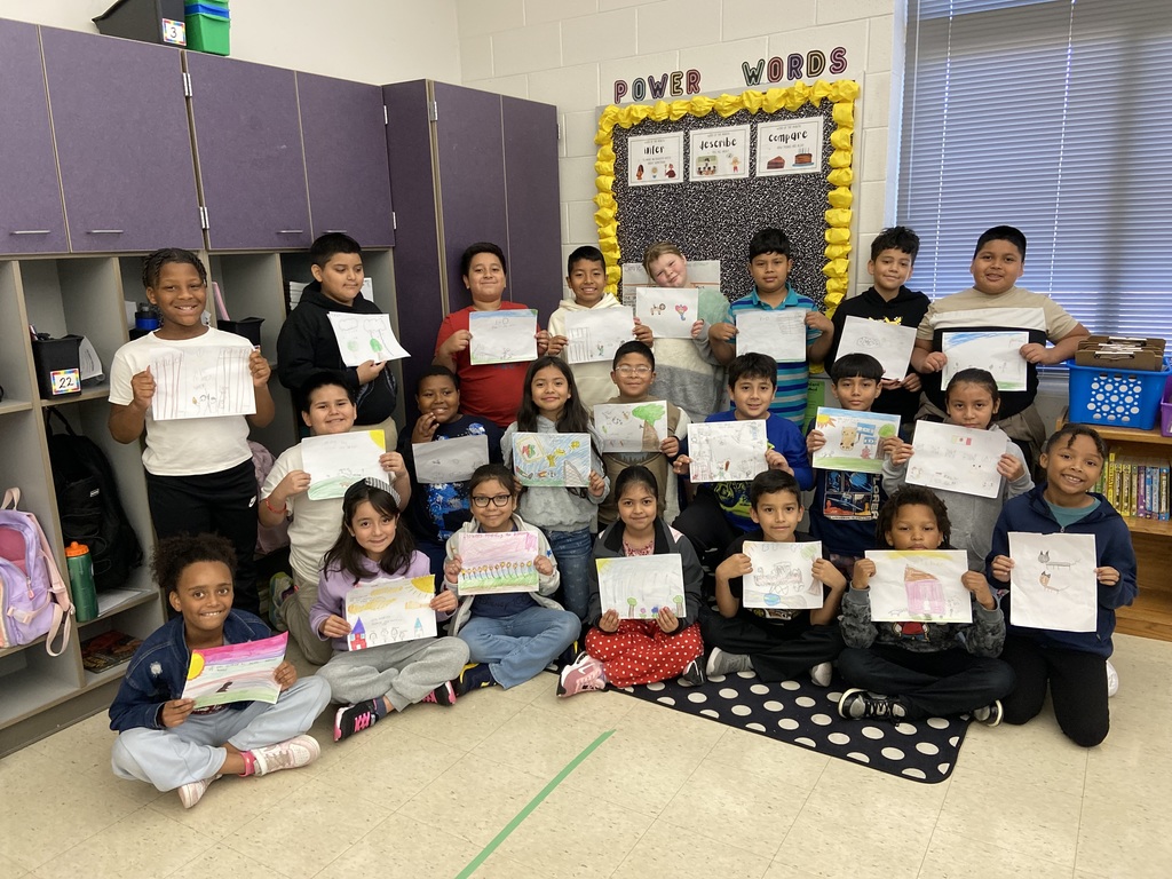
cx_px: 586
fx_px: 880
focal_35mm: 26
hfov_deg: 67.3
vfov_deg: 53.1
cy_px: 440
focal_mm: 4.25
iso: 250
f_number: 1.8
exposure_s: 1/60
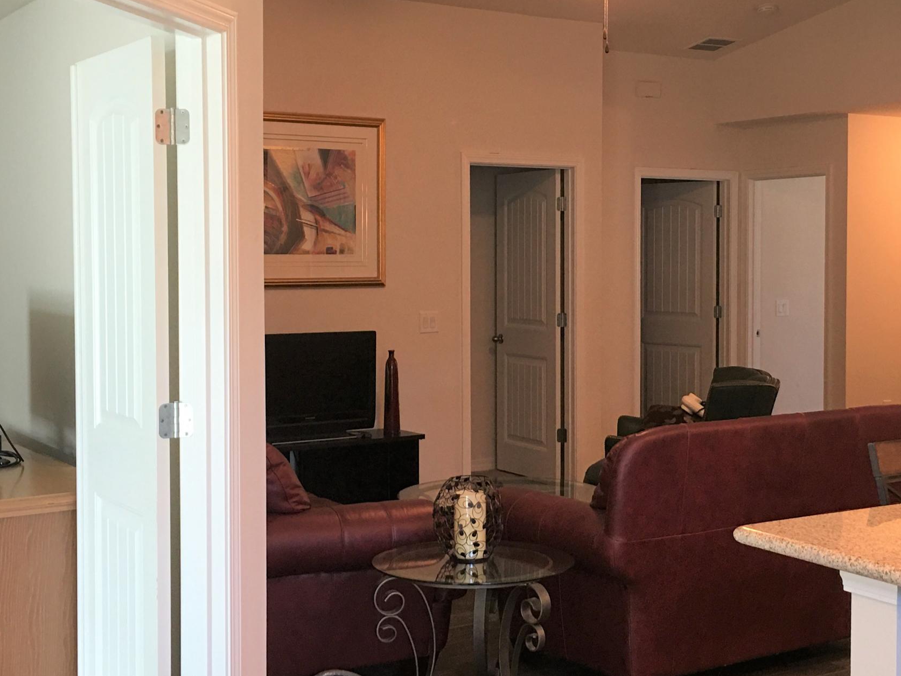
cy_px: 320
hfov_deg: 36.6
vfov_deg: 28.0
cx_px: 556
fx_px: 1354
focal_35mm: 52
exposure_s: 1/15
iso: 40
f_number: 2.2
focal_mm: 4.15
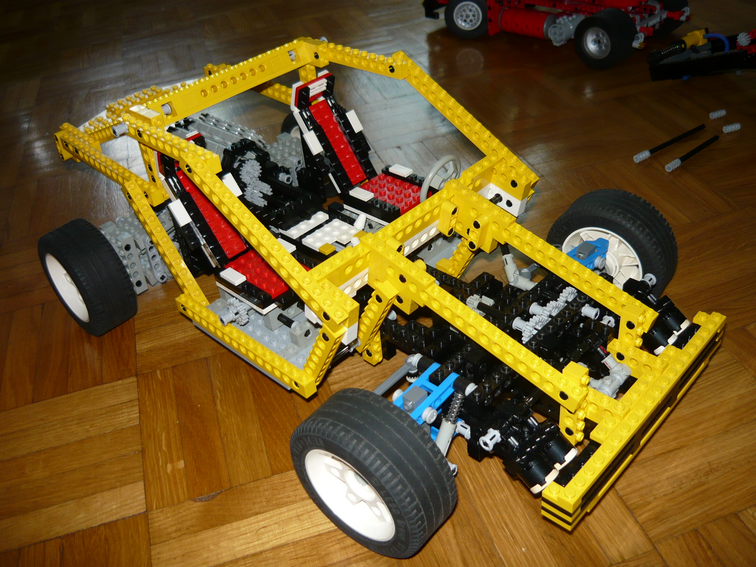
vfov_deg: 42.9
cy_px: 284
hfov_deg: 55.4
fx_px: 721
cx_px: 378
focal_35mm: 33
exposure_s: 1/30
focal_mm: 5.5
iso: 100
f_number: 2.8
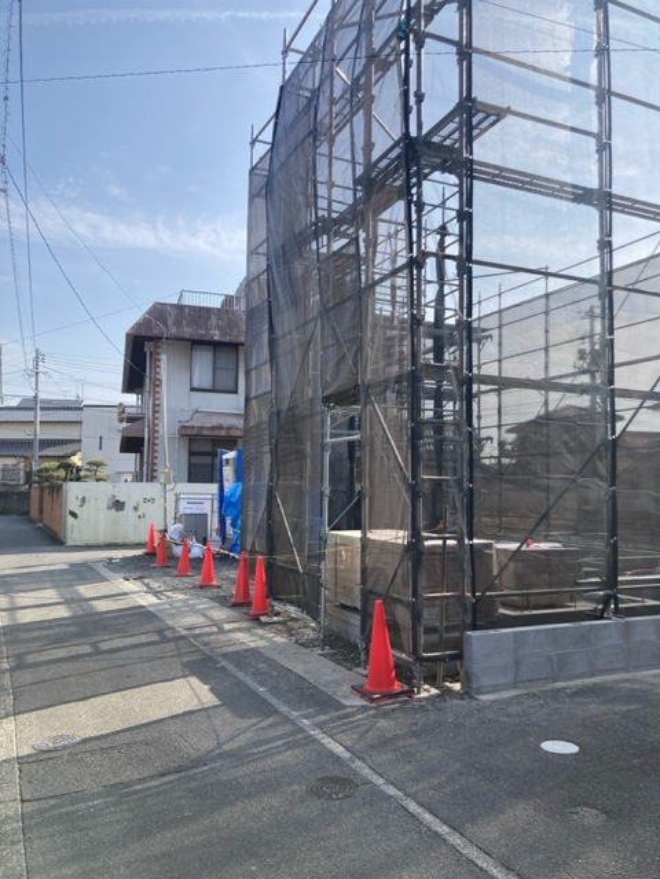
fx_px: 712
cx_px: 330
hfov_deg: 49.7
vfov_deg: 63.4
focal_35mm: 28
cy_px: 440
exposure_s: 1/1350
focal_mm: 3.99
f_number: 1.8
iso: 20
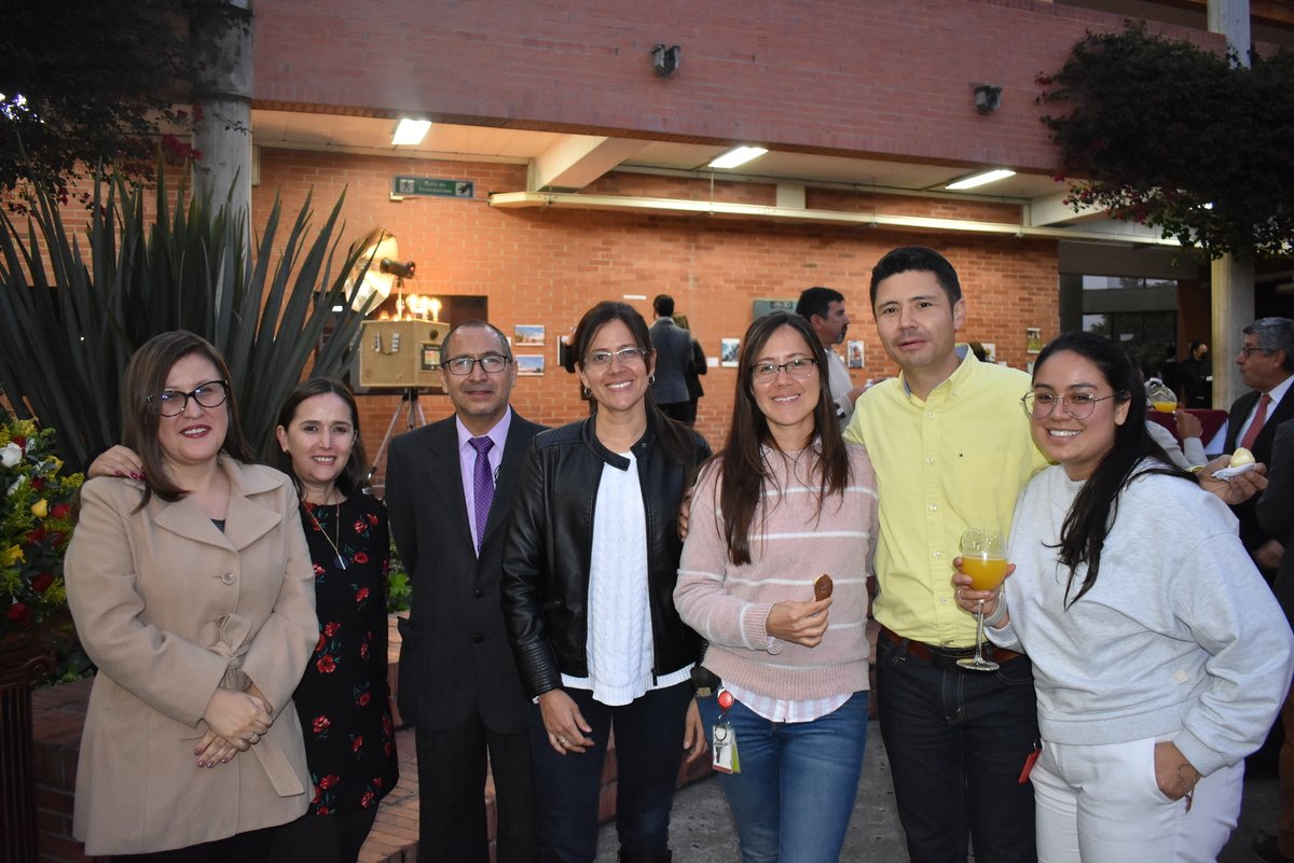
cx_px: 647
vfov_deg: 43.6
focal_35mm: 30
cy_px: 432
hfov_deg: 61.9
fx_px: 1079
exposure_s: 1/60
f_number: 3.5
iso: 1800
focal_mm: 20
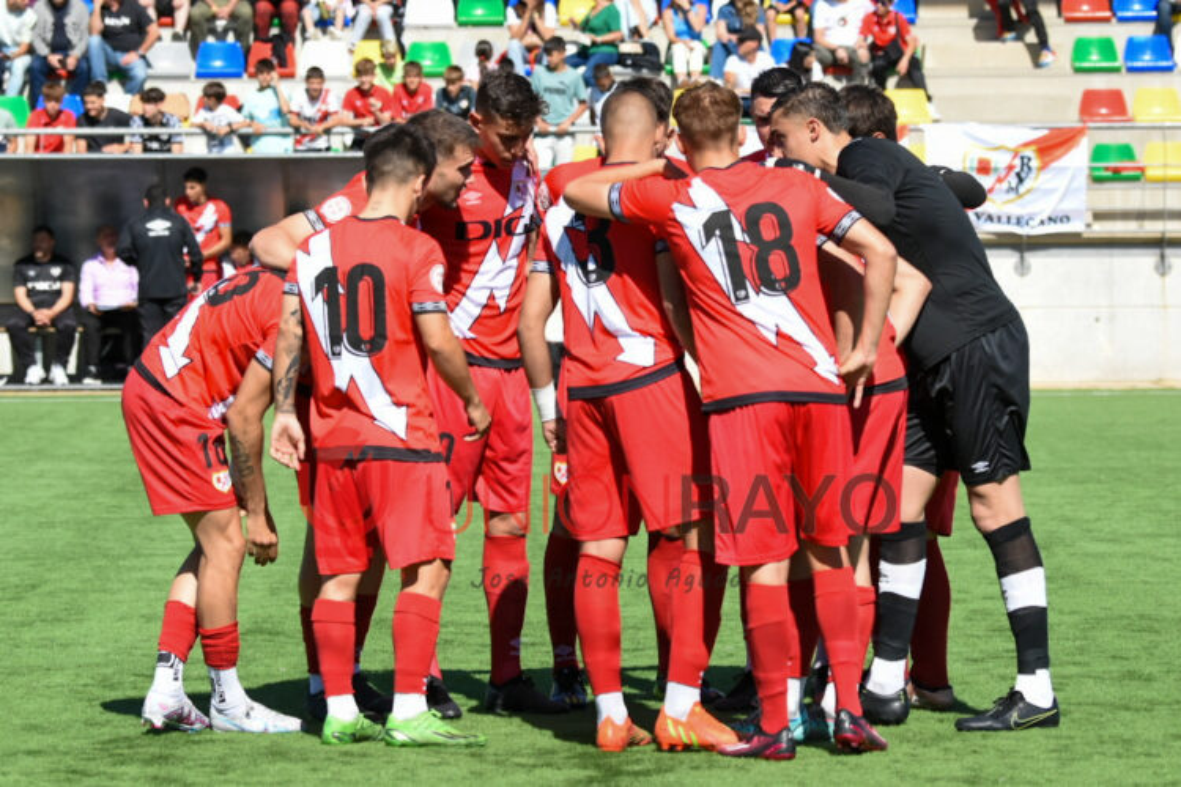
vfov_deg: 9.1
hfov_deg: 13.7
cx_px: 590
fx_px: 4920
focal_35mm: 150
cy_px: 394
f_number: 4.5
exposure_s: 1/6400
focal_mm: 100
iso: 800
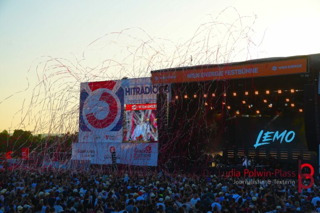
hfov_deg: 28.1
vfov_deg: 18.9
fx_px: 640
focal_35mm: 72
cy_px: 106
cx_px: 160
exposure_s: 1/200
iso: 100
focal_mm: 48
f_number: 7.1
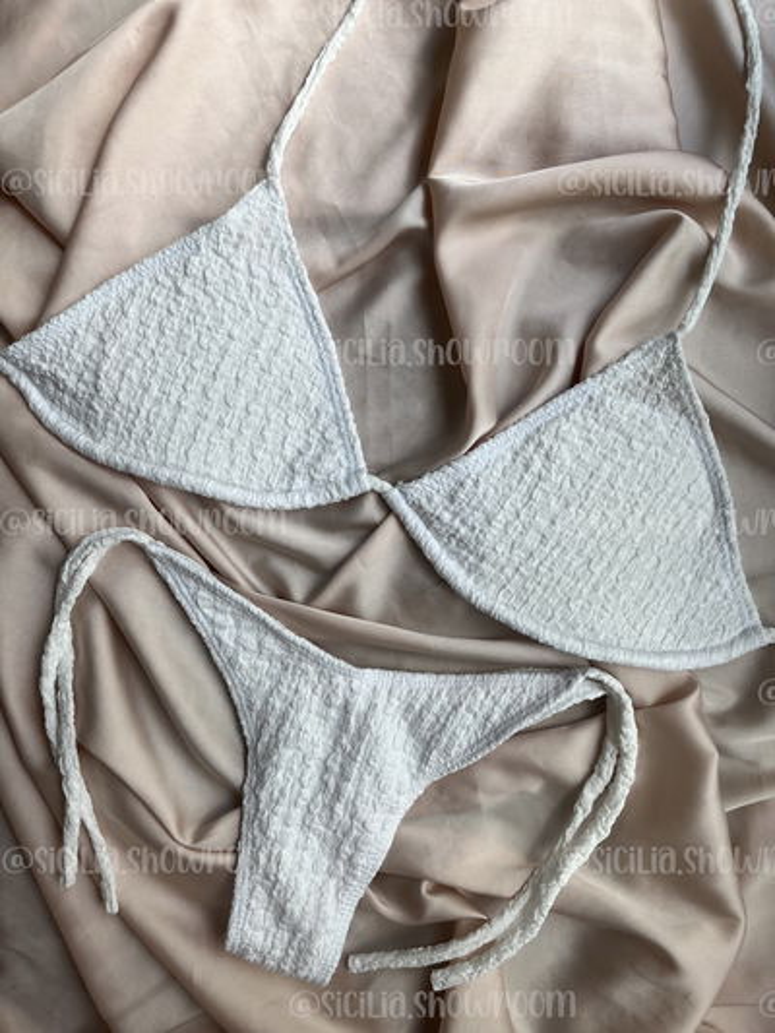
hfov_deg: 53.1
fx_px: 776
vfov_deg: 67.3
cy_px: 516
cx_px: 388
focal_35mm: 26
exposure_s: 1/209
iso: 40
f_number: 1.6
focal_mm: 5.1
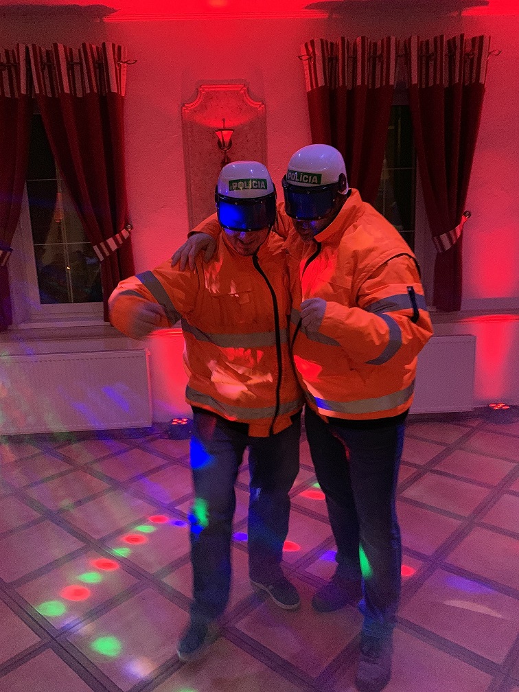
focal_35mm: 26
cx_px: 260
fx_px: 520
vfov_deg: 67.3
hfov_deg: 53.1
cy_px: 346
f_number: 1.8
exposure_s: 1/30
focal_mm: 4.25
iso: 500
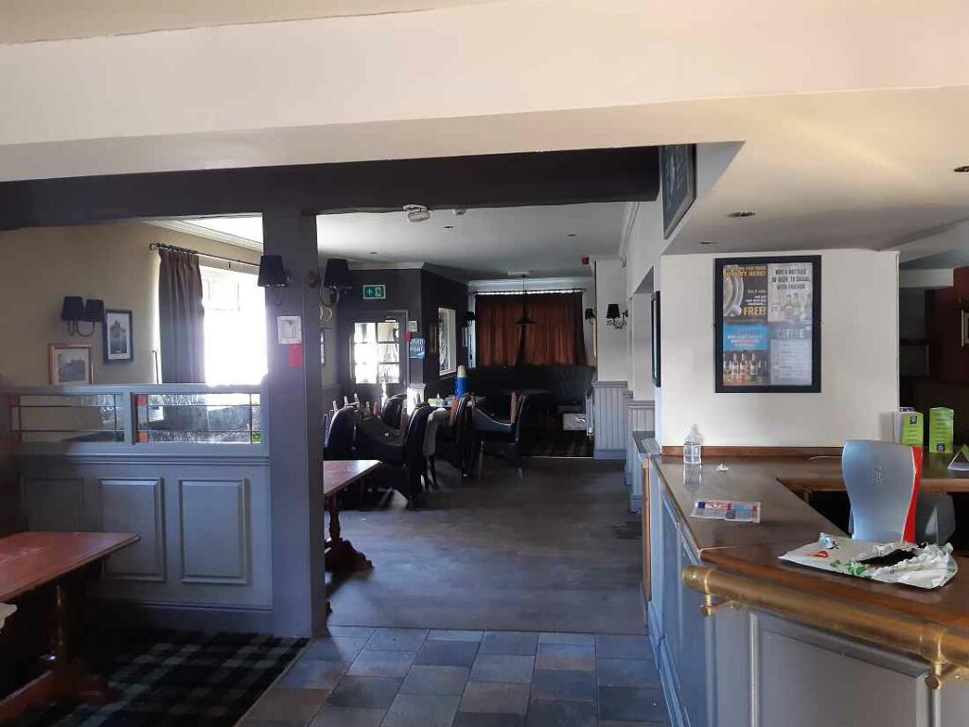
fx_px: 728
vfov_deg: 53.1
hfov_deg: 67.3
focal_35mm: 26
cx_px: 484
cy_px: 364
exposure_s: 1/25
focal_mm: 3.92
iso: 250
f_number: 1.7
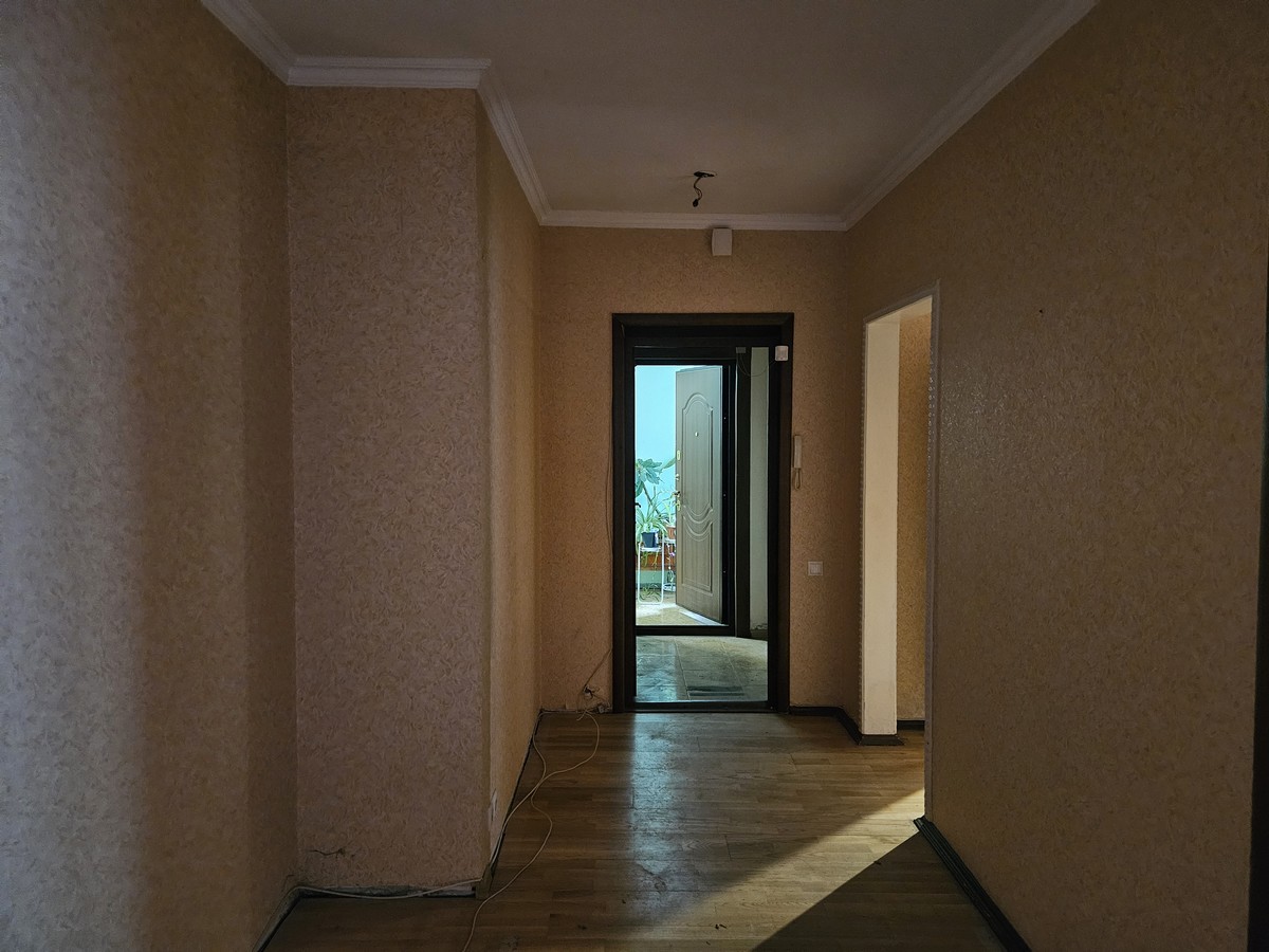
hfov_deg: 73.9
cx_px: 634
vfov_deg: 58.9
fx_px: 843
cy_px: 476
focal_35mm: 23
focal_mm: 5.4
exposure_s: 1/25
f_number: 1.8
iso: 800
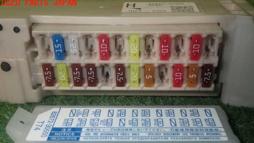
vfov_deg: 26.4
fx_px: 303
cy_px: 93
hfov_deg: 45.5
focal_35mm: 45
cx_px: 127
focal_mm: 7.31
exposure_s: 1/40
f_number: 8
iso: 200
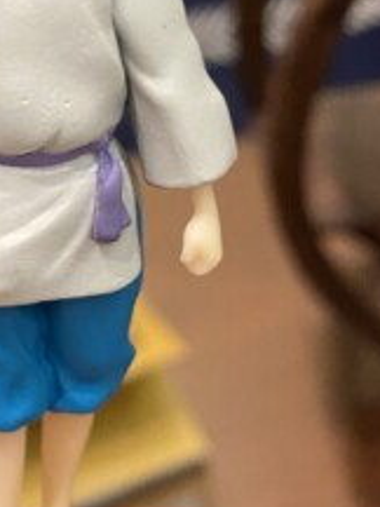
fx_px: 1127
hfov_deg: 18.7
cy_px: 157
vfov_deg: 25.2
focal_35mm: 77
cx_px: 16
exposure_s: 1/40
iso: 400
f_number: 1.8
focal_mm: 4.25
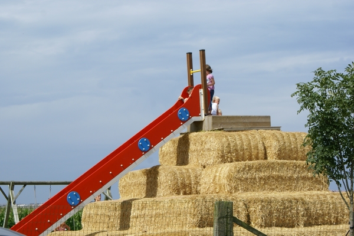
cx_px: 177
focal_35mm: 105
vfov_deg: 13.0
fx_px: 1032
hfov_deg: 19.5
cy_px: 118
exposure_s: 1/400
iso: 100
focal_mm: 70
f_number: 9
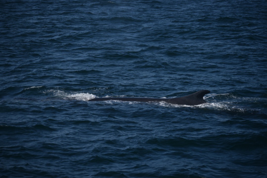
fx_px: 1246
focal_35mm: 168
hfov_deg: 12.2
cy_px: 89
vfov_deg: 8.2
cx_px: 134
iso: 200
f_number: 4.8
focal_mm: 112
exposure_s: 1/4000
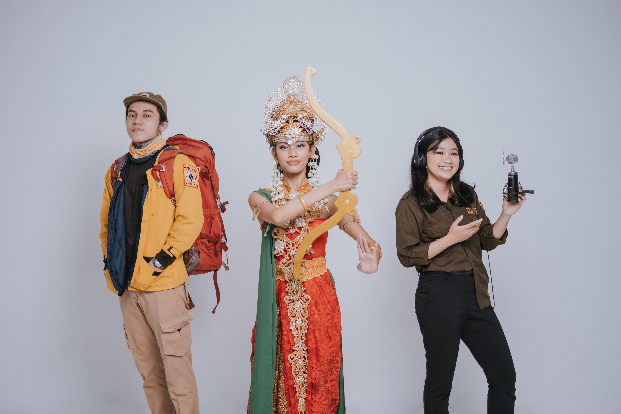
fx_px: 914
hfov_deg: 37.5
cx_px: 310
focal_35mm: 53
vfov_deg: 25.5
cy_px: 207
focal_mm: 35
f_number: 1.4
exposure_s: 1/80
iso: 80
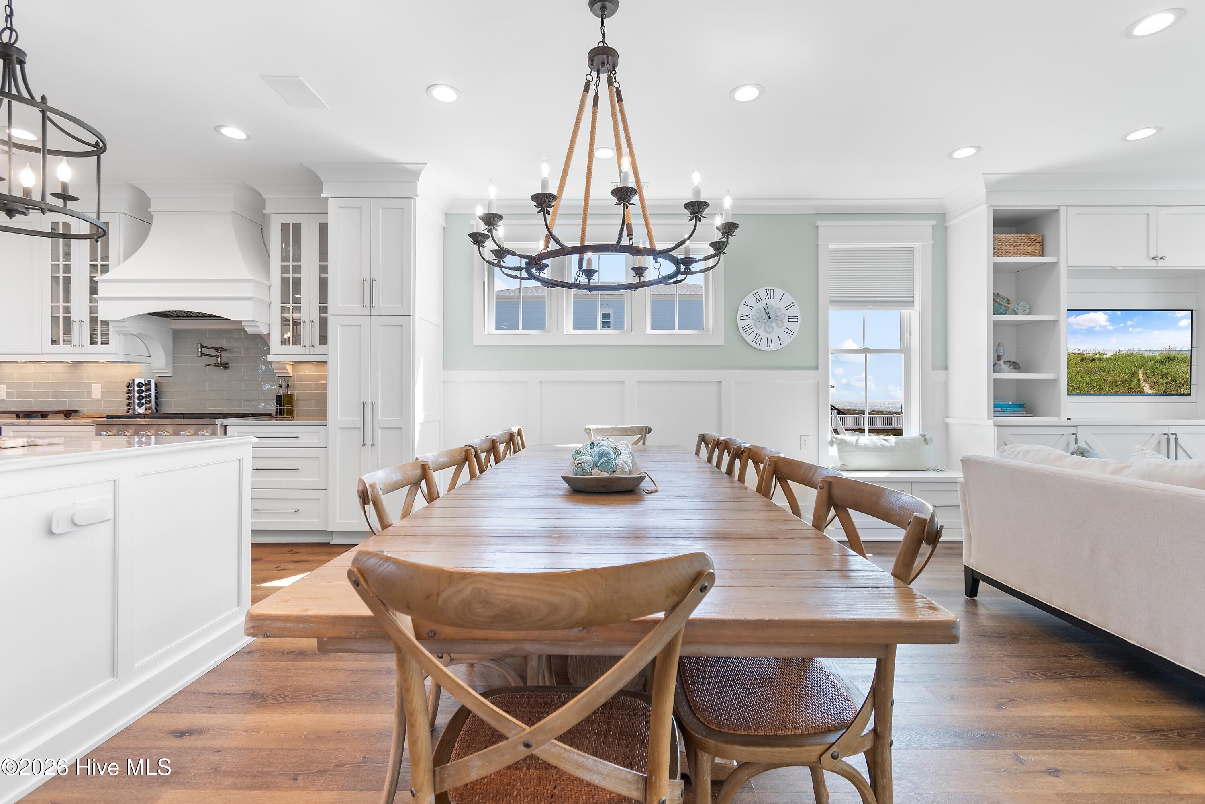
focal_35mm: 15
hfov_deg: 100.4
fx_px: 502
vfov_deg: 77.3
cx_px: 602
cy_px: 402
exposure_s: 1/10
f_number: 4.5
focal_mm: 10
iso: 100
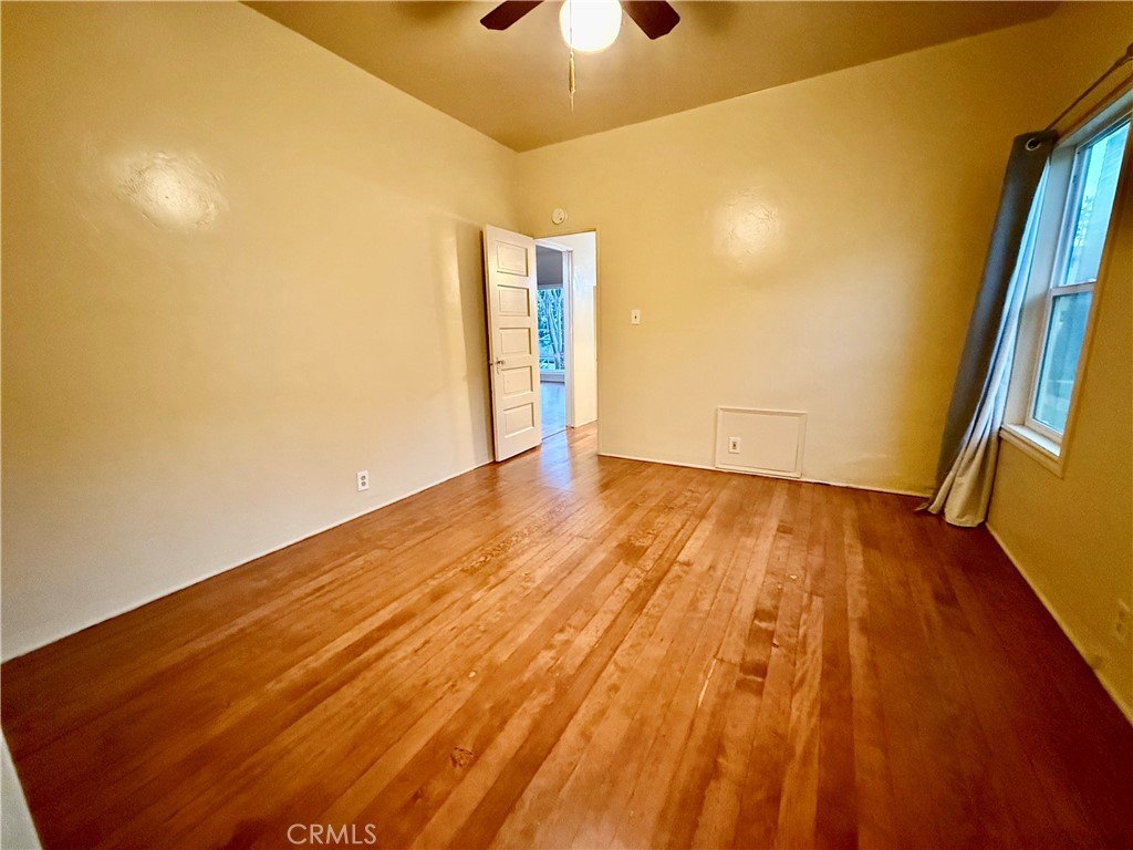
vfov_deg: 85.7
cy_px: 425
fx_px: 458
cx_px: 566
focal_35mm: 14
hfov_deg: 102.1
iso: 1250
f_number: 2.2
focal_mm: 2.22
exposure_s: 1/60
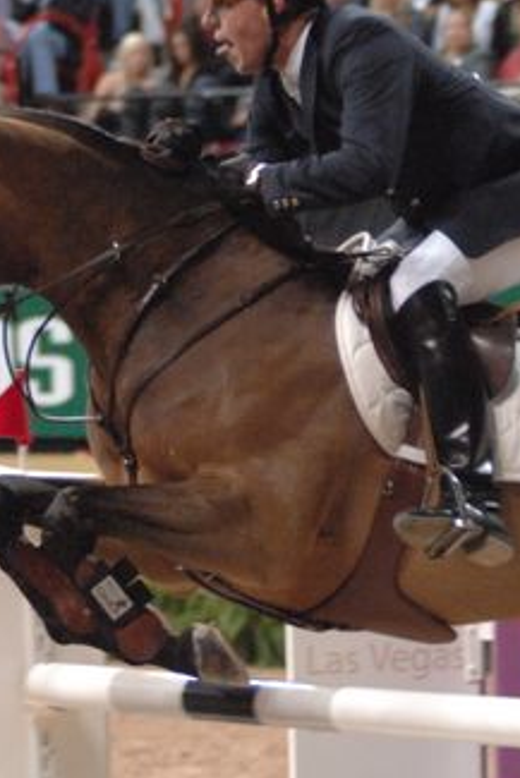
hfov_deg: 4.4
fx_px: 6709
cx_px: 489
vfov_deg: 6.6
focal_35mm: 310
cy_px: 370
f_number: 2.8
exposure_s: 1/320
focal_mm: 105
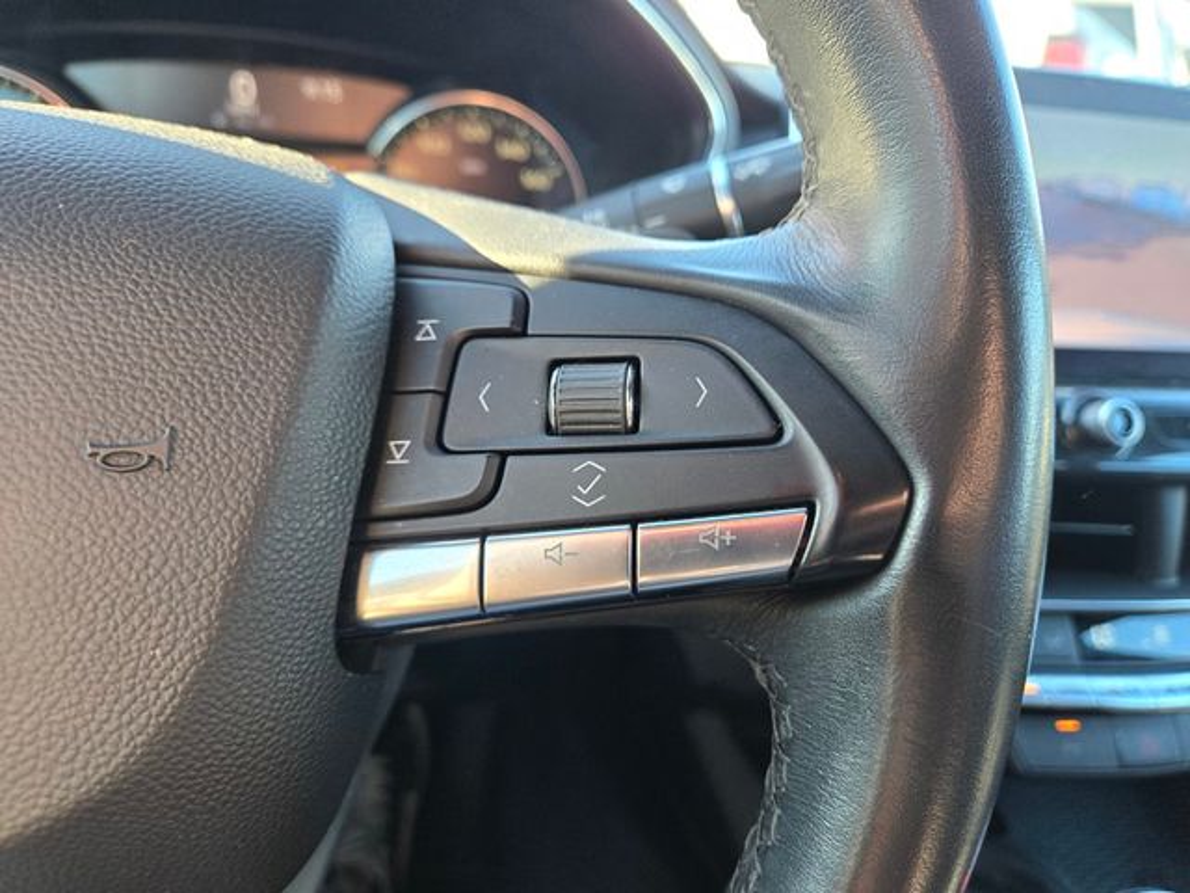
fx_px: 791
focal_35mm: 23
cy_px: 446
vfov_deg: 58.9
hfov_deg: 73.9
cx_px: 595
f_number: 1.8
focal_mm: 5.4
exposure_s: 1/180
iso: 200
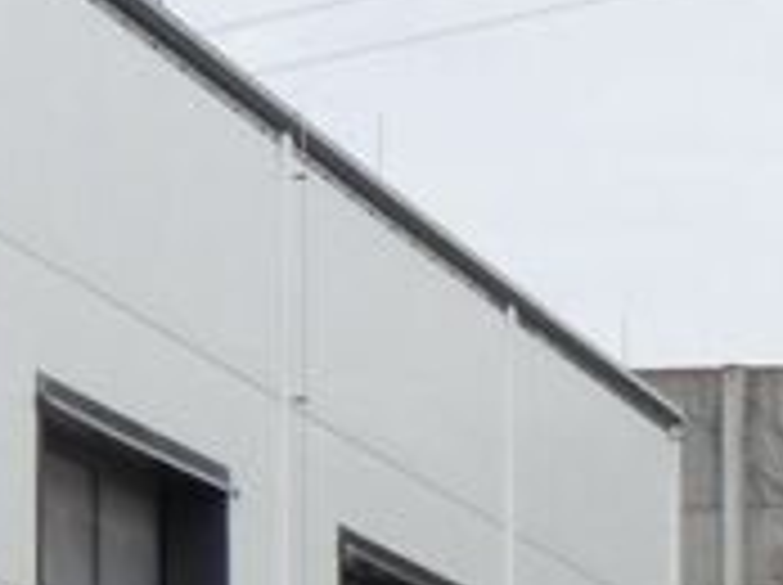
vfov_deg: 4.6
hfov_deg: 6.1
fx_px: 7048
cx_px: 1953
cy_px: 1408
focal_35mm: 312
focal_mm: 9.5
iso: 80
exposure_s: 1/80
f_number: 5.6
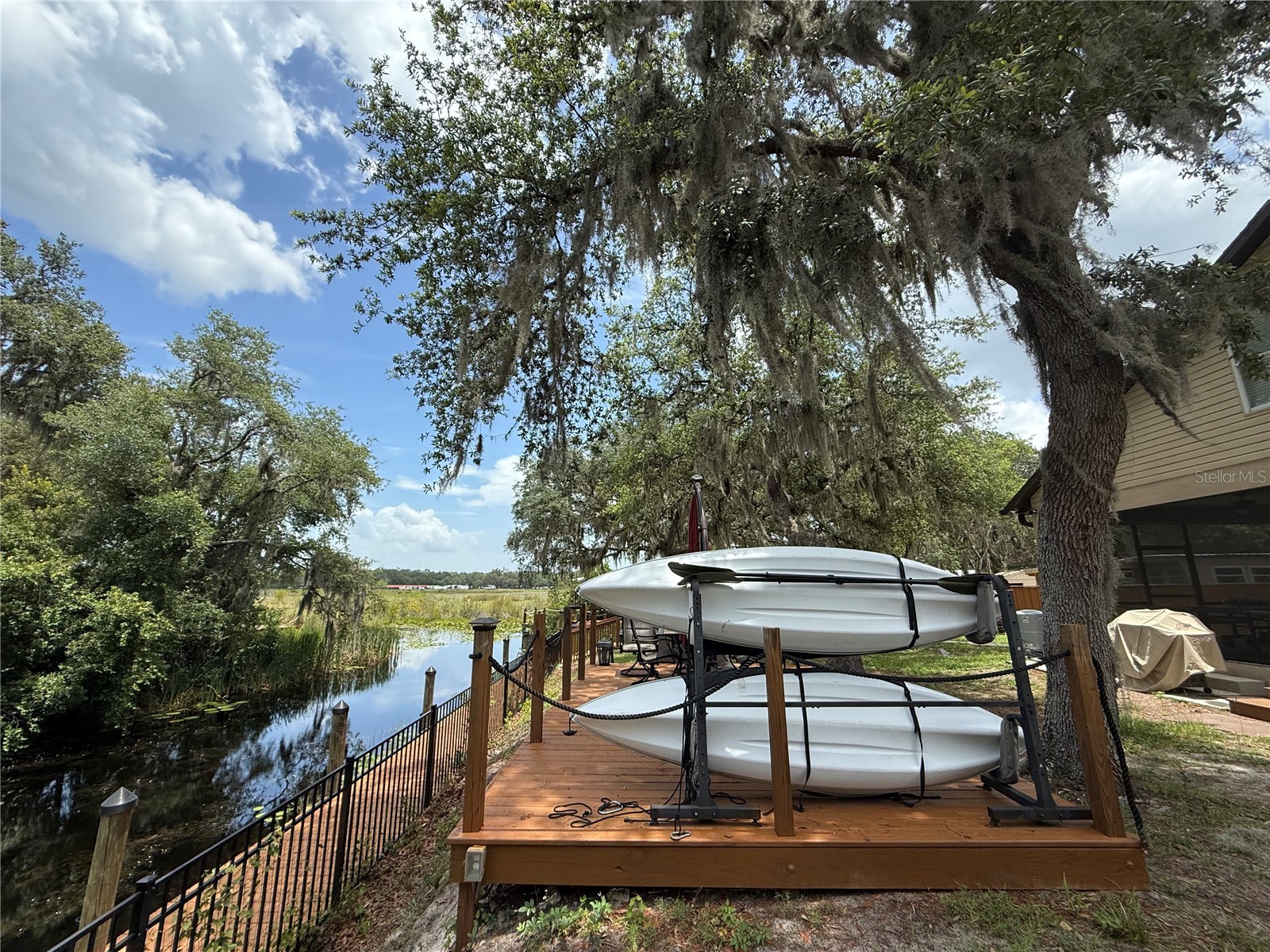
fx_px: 514
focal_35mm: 14
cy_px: 476
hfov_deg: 102.1
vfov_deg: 85.7
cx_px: 635
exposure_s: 1/1211
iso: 50
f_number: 2.2
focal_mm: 2.22
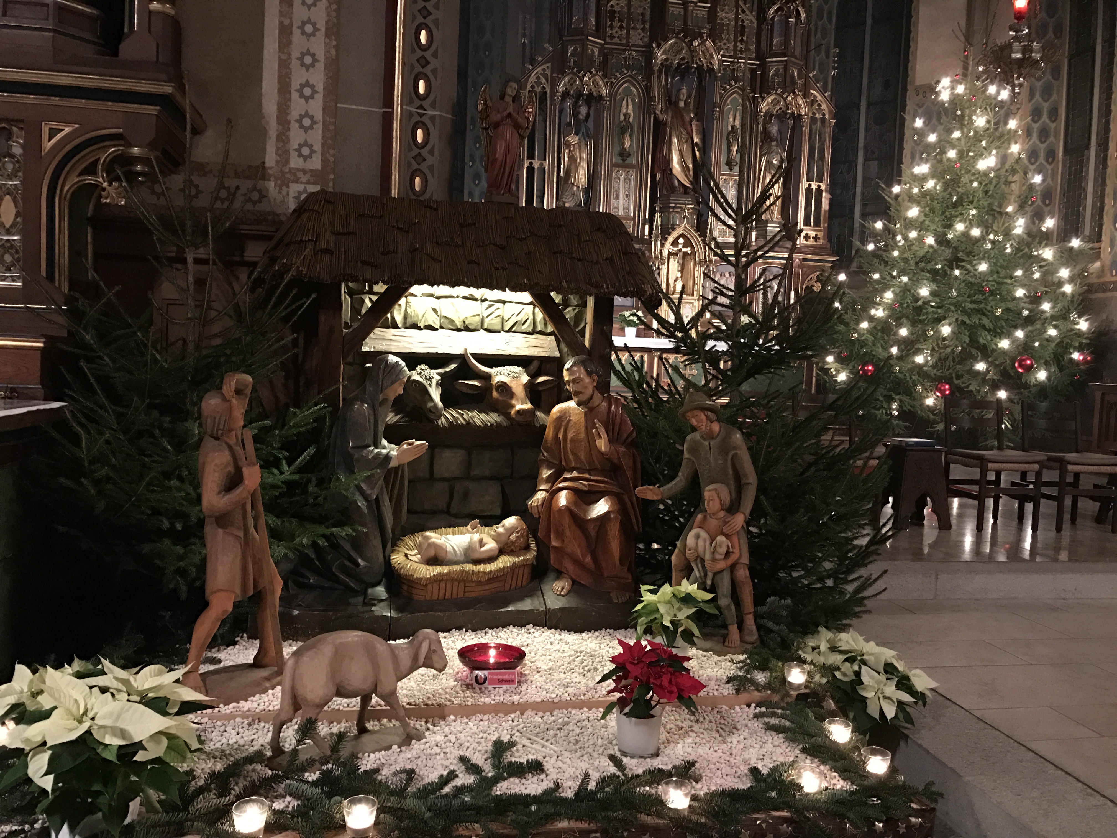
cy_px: 419
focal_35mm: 28
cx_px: 558
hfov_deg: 63.4
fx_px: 904
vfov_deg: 49.7
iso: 100
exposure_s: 1/5
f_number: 1.8
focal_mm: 3.99
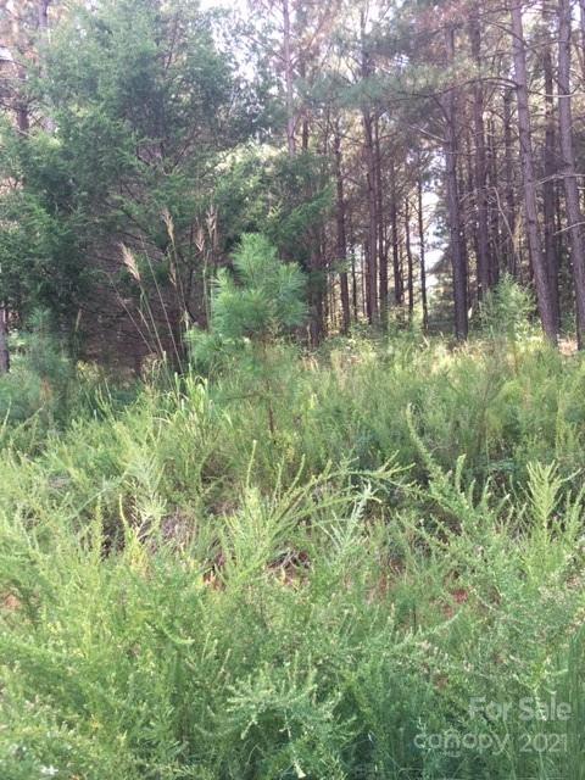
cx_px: 292
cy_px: 390
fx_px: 653
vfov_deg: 61.7
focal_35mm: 29
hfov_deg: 48.2
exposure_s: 1/120
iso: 32
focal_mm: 4.15
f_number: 2.2
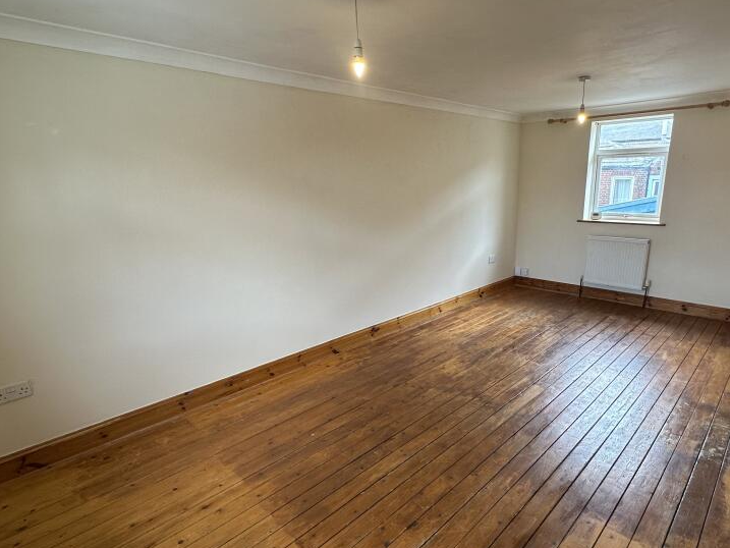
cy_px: 299
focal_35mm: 20
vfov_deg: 65.9
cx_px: 422
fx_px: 422
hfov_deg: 81.2
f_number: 2.2
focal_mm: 2.22
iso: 100
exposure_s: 1/100
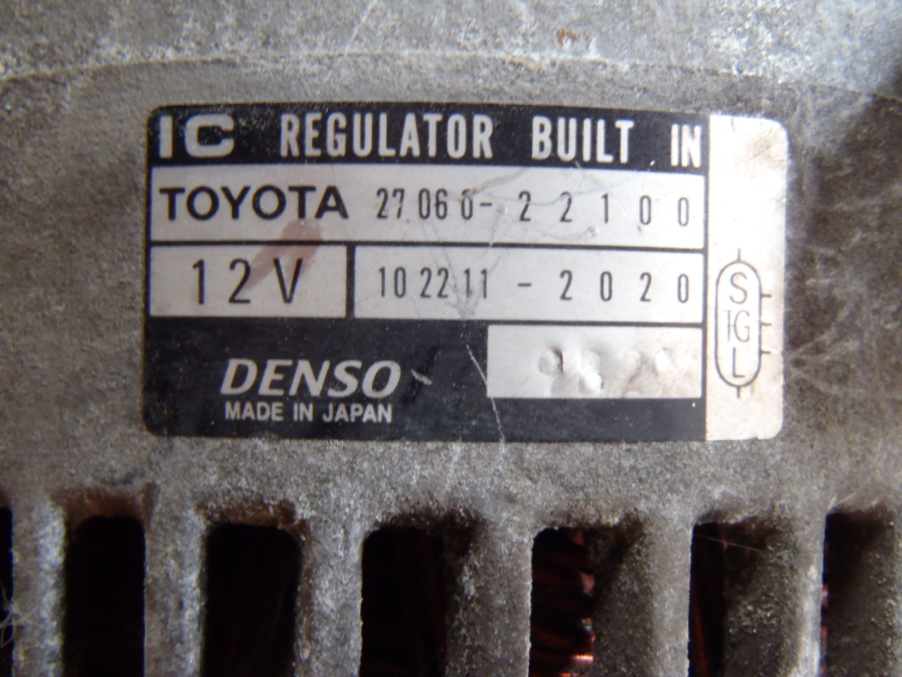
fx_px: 964
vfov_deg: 38.7
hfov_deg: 50.1
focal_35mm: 37
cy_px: 338
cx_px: 451
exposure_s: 1/13
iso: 200
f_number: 4.7
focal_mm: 6.64
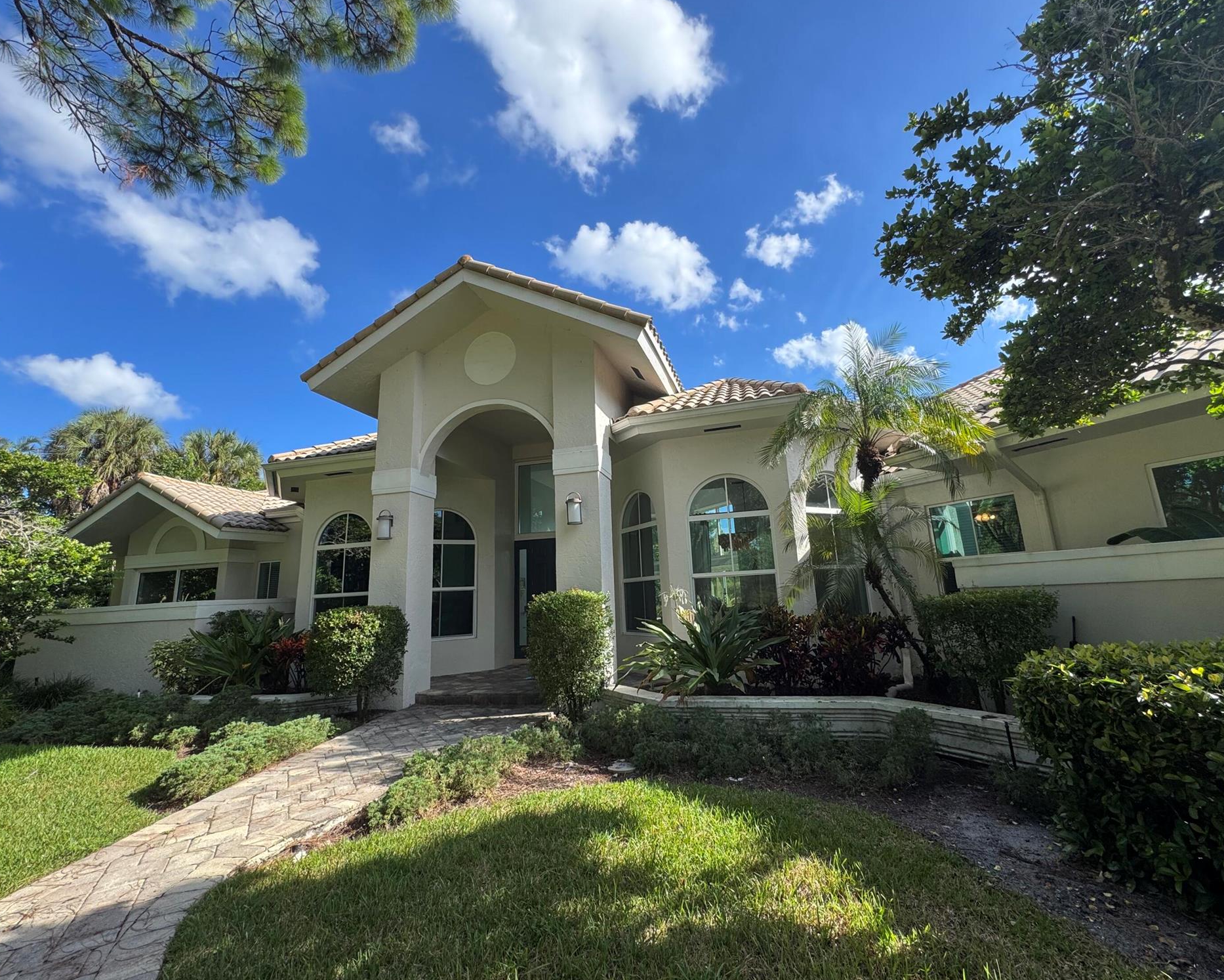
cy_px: 480
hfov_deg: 96.8
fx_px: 543
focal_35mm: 15
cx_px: 631
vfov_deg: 84.0
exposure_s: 1/687
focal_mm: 2.22
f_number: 2.2
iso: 40
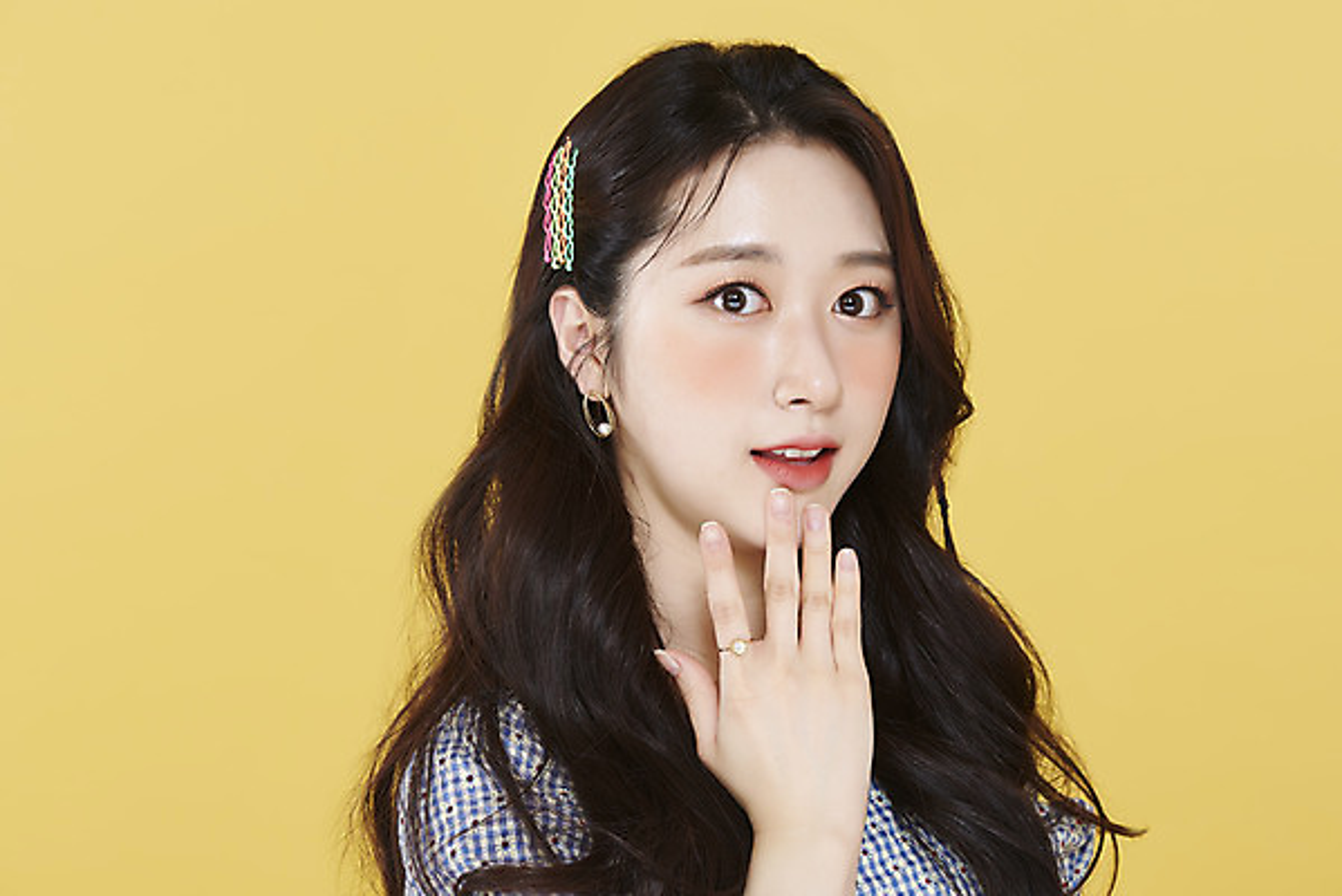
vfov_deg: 13.1
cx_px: 671
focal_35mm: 105
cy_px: 448
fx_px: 3916
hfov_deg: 19.4
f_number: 11
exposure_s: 1/125
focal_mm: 105
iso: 64
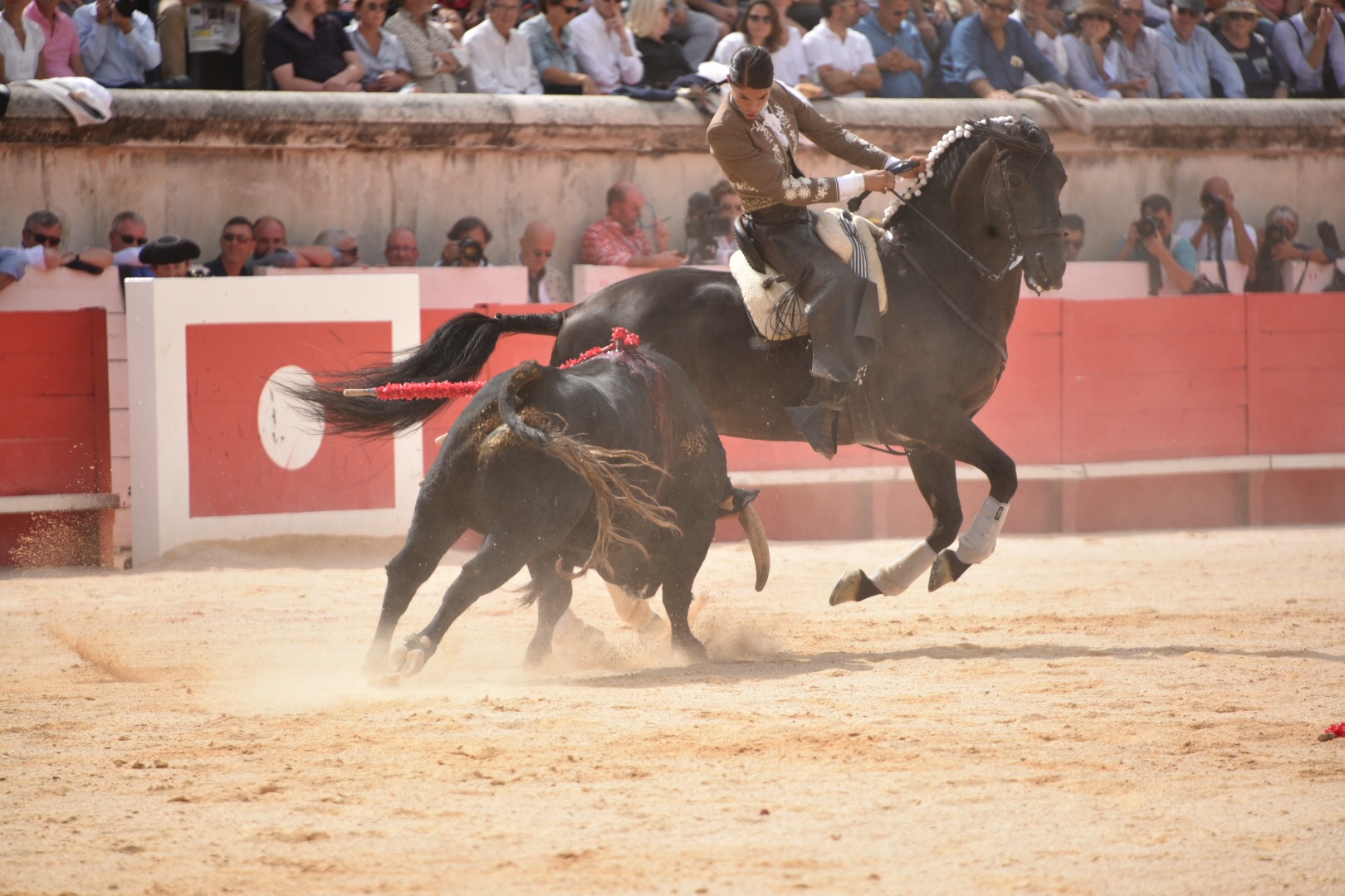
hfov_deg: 6.9
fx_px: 11207
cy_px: 448
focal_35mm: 300
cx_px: 672
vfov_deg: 4.6
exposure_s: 1/1600
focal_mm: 300
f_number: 5.6
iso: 400
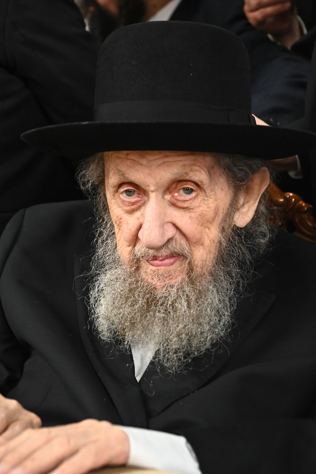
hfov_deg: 19.5
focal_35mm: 70
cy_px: 237
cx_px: 158
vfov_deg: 28.8
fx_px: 922
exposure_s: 1/200
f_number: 5.6
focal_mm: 70
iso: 3200
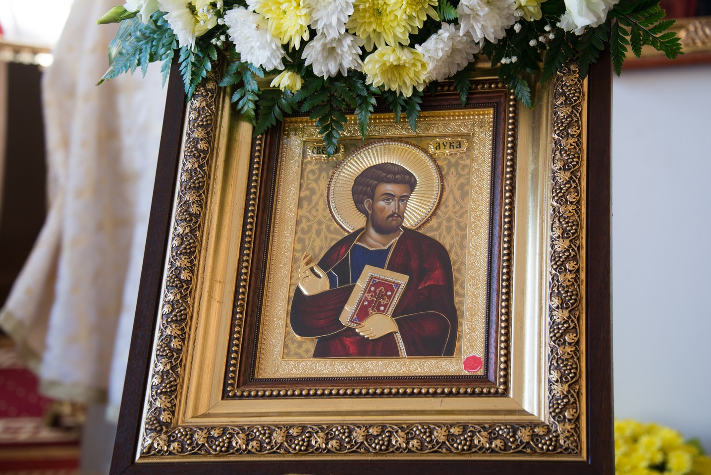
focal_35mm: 85
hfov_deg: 23.9
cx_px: 356
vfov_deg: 16.1
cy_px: 238
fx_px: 1679
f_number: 5
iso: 640
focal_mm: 85
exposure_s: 1/40
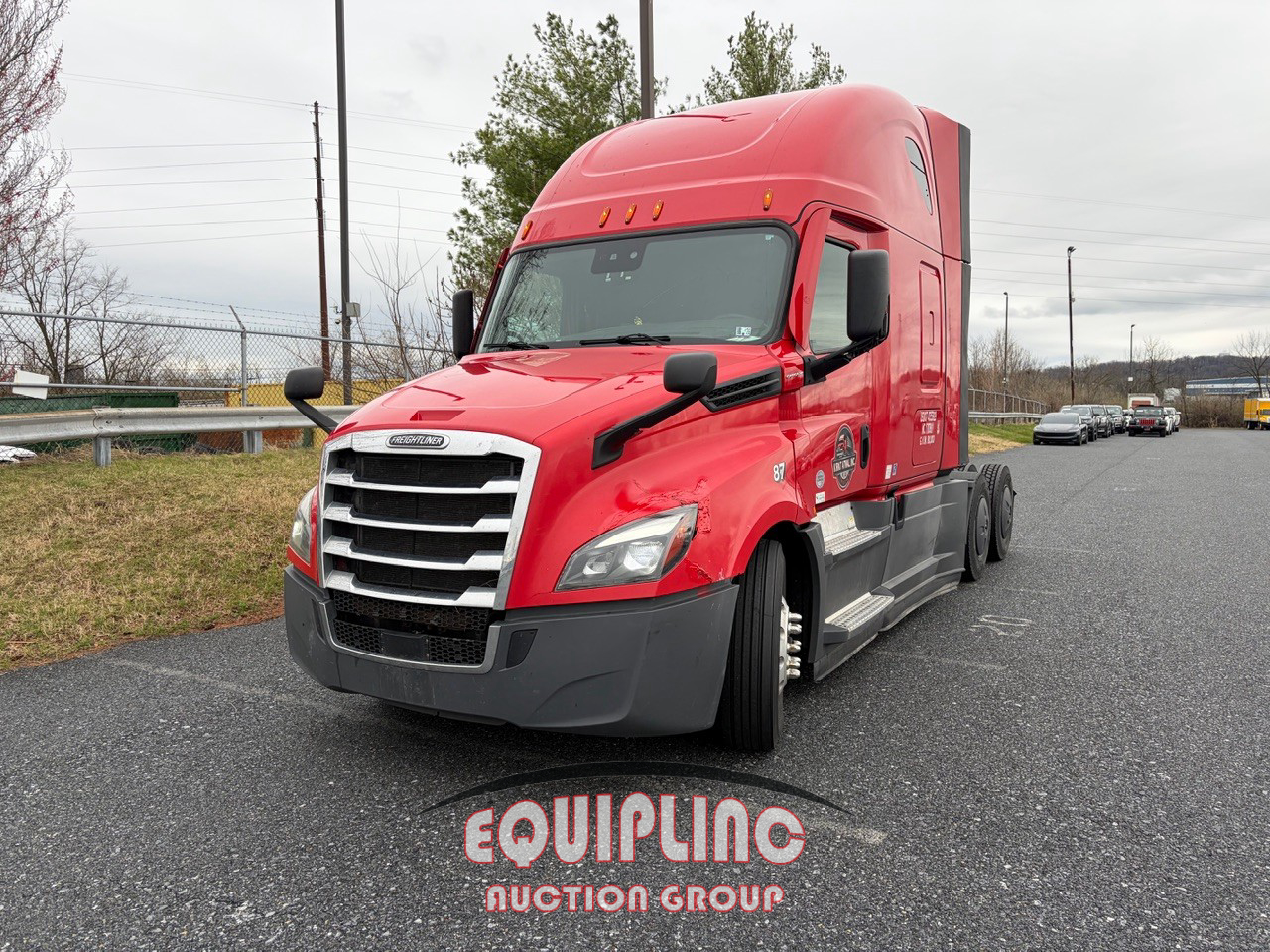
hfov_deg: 67.3
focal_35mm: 26
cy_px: 476
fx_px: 954
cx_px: 635
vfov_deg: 53.1
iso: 50
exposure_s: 1/581
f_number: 1.6
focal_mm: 5.96
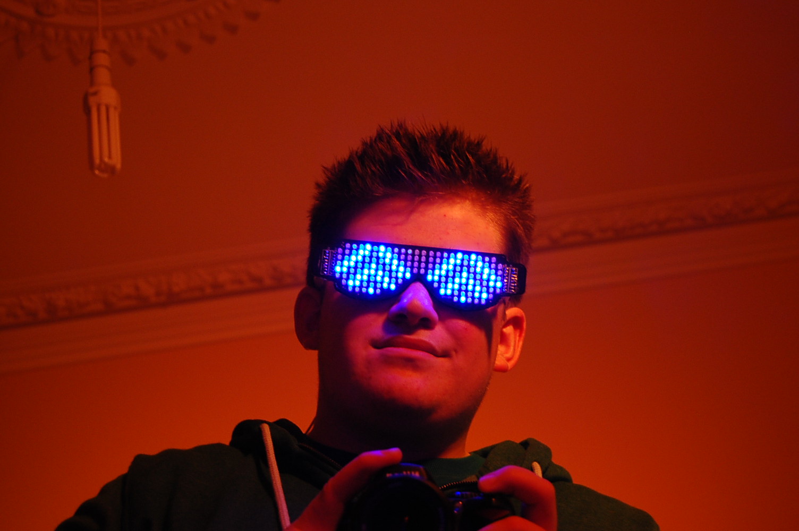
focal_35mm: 60
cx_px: 400
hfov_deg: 33.4
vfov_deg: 22.6
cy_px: 266
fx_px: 1330
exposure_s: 1/30
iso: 720
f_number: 5
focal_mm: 40
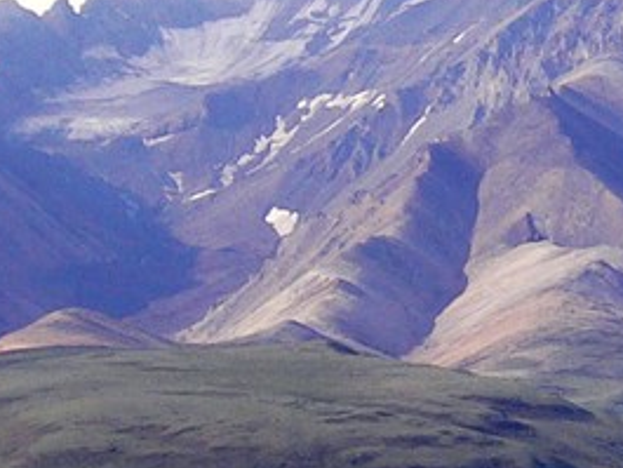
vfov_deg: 4.5
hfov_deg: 5.8
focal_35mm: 331
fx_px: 5960
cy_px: 614
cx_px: 1326
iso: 80
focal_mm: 10.1
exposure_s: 1/160
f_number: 7.5
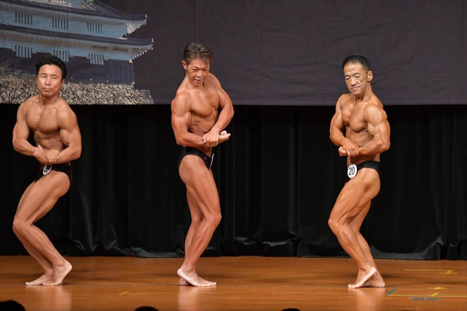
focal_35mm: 285
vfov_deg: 4.8
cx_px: 234
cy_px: 156
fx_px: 3695
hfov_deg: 7.2
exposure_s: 1/400
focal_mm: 190
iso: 5000
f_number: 5.6
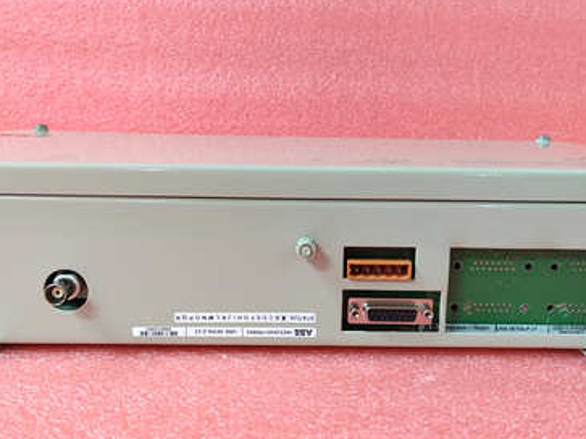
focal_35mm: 38
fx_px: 643
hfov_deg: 49.0
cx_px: 302
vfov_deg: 37.7
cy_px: 240
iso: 2803
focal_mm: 5.52
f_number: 1.9
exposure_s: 1/50
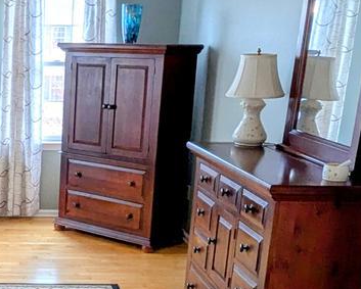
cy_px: 270
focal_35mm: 68
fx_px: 727
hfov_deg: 26.1
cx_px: -19
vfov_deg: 21.9
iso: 230
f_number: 2.2
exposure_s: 1/120
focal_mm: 2.35
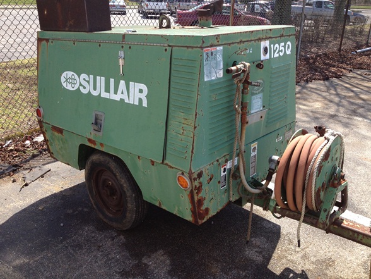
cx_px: 186
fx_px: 375
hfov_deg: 52.6
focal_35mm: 35
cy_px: 140
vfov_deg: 40.7
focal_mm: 4.28
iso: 50
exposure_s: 1/635
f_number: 2.4
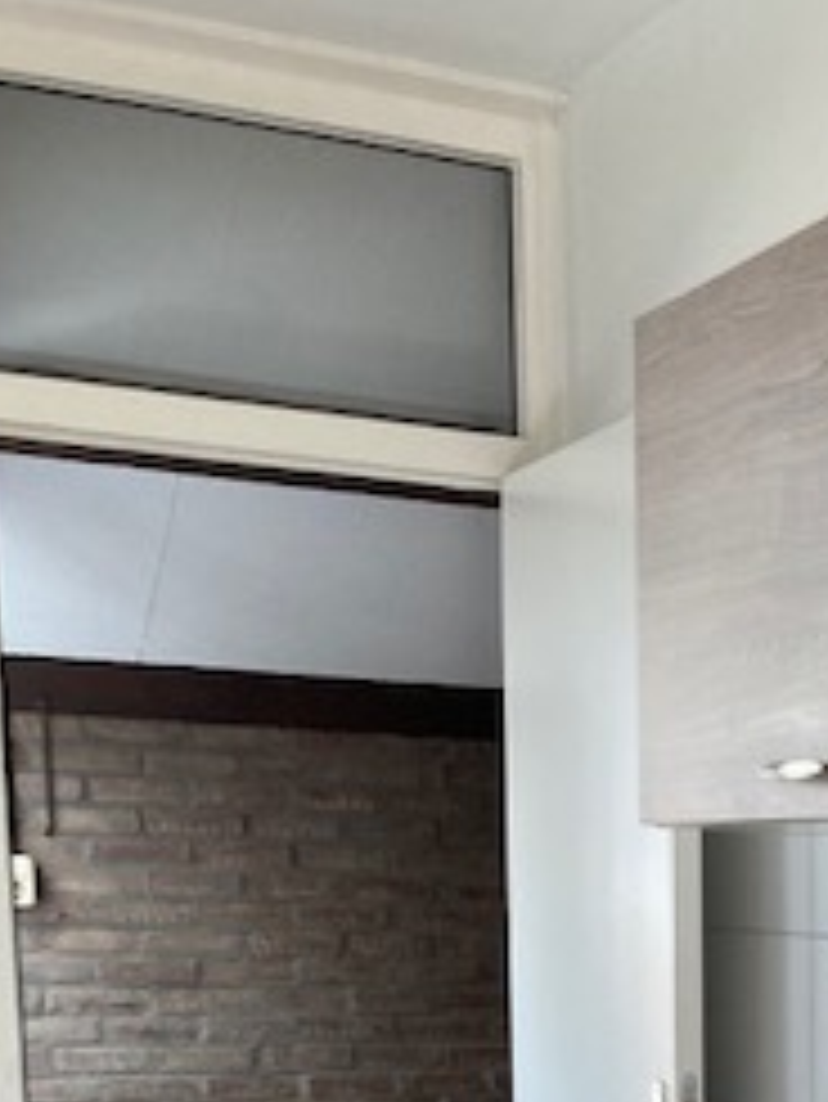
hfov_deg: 18.9
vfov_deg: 23.6
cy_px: 1426
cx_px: 1035
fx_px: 2326
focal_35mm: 73
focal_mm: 3.99
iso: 80
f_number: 1.8
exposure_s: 1/87
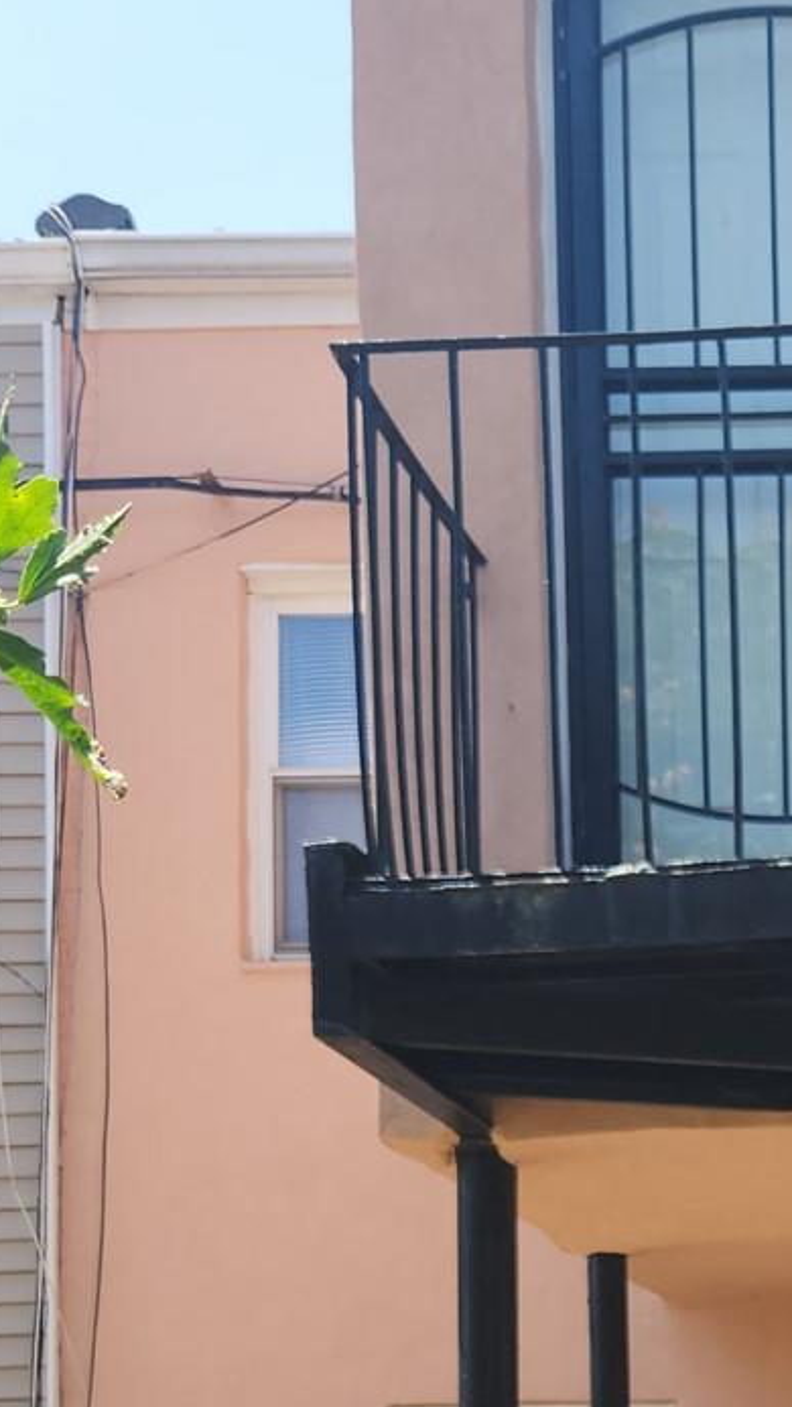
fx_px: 2762
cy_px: 1456
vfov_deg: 26.8
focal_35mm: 74
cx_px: 1026
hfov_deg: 15.5
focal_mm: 5.4
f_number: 1.8
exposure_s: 1/713
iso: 20
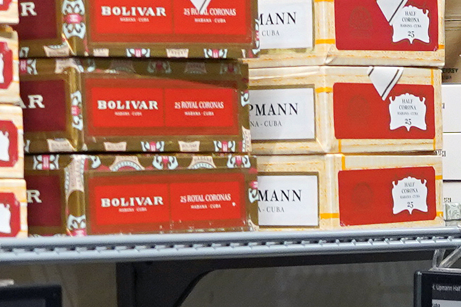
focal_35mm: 241
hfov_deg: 8.4
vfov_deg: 5.5
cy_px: 672
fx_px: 3086
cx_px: 570
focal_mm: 35
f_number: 4
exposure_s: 1/160
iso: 1600
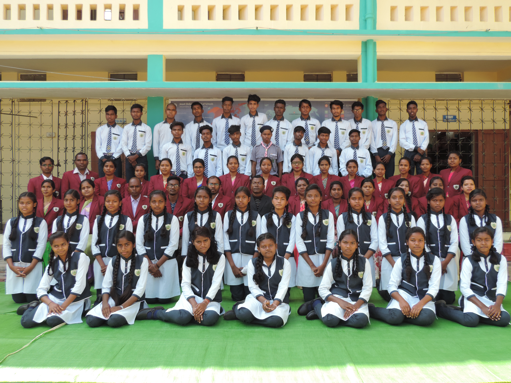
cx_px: 256
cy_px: 192
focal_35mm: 33
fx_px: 487
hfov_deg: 55.4
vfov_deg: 42.9
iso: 80
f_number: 3.2
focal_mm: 5.8
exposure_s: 1/160
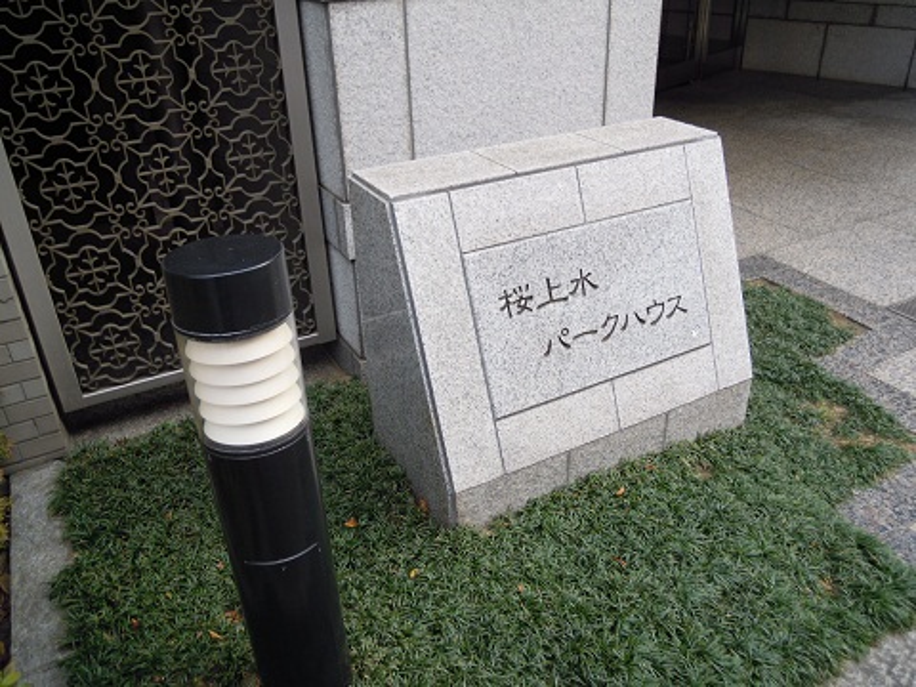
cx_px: 458
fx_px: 741
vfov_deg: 49.7
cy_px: 344
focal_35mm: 28
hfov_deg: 63.4
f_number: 2.7
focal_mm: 5
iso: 100
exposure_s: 1/40
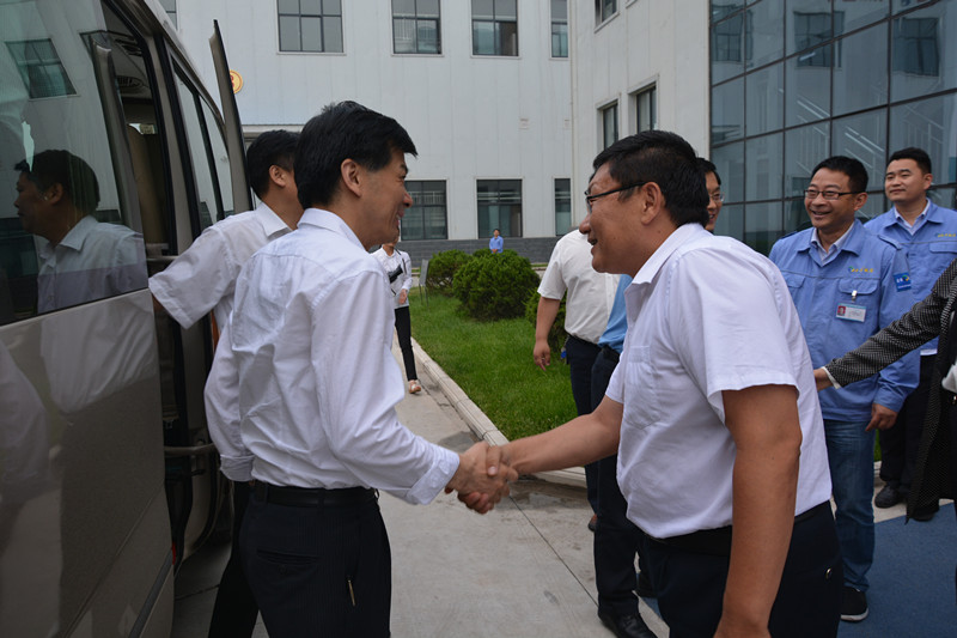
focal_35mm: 27
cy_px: 319
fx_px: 718
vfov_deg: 47.9
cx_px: 478
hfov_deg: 67.4
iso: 280
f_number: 5.6
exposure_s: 1/125
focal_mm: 18
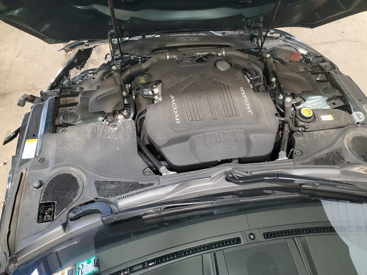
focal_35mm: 26
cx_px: 184
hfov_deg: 67.3
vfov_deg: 53.1
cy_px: 138
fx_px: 276
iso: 392
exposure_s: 1/60.2
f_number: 1.5
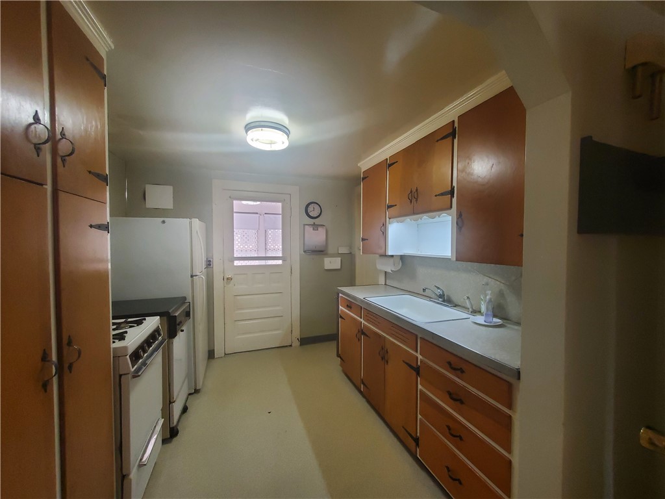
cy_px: 250
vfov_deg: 89.9
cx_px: 332
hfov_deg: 106.2
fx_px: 250
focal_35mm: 13
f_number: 2.2
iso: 200
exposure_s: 1/60
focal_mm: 1.8
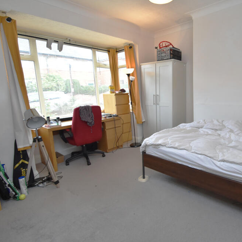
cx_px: 162
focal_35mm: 20
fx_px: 158
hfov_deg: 72.5
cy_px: 117
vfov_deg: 74.8
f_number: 3.5
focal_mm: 10
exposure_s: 1/200
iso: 800
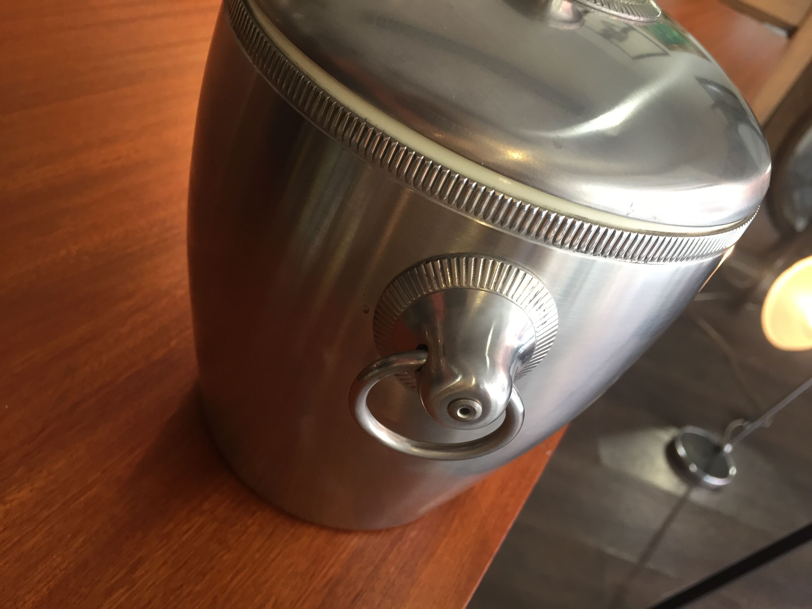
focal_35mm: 29
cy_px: 304
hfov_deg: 61.7
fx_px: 680
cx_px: 406
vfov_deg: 48.2
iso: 50
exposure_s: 1/33
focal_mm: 4.15
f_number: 2.2
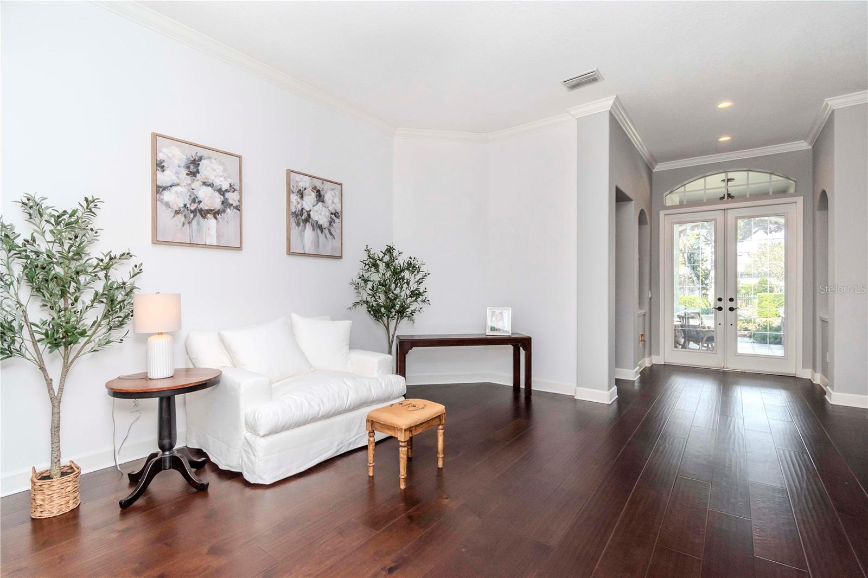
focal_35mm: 16
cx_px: 434
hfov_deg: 95.0
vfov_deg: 72.0
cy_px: 289
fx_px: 398
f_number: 9
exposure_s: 1/200
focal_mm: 11
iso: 500
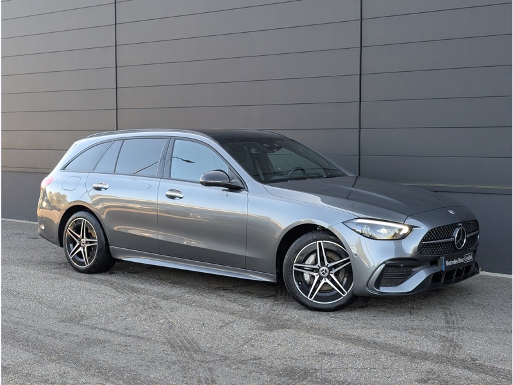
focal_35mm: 49
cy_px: 192
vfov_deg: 29.7
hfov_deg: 38.9
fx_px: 726
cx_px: 256
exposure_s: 1/277
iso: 71
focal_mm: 6.9
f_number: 1.68
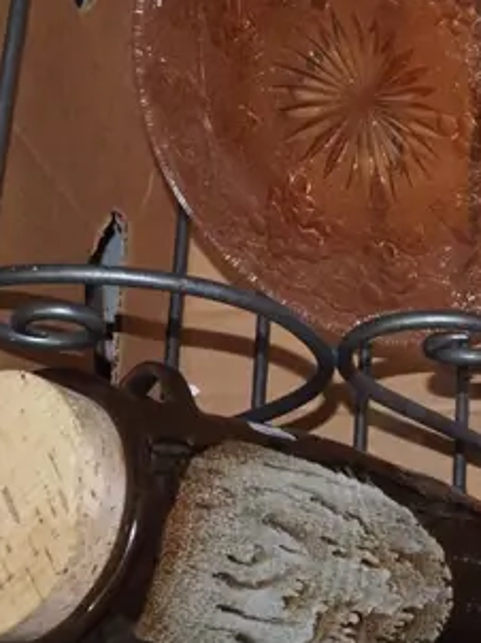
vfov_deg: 15.2
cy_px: 170
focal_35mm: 129
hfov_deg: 10.9
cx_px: 800
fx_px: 2393
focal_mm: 19
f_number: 5.6
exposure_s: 1/160
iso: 2500
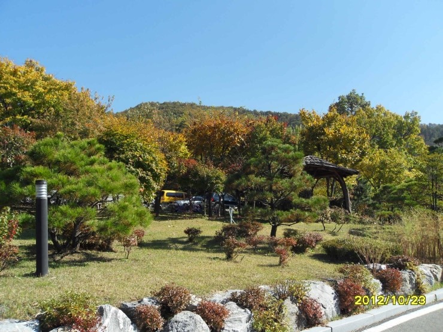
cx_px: 222
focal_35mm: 35
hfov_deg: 52.6
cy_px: 166
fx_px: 448
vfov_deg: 40.7
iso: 80
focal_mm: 6.3
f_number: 8.2
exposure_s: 1/125
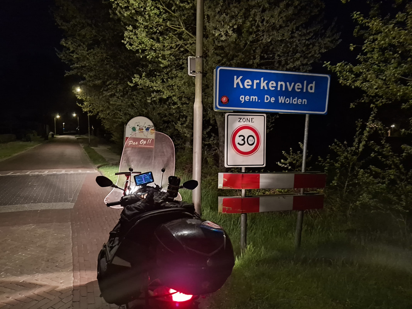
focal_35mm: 25
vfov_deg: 54.9
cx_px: 206
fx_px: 298
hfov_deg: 69.4
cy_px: 154
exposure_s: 1/6
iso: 2000
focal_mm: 4.69
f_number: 1.8
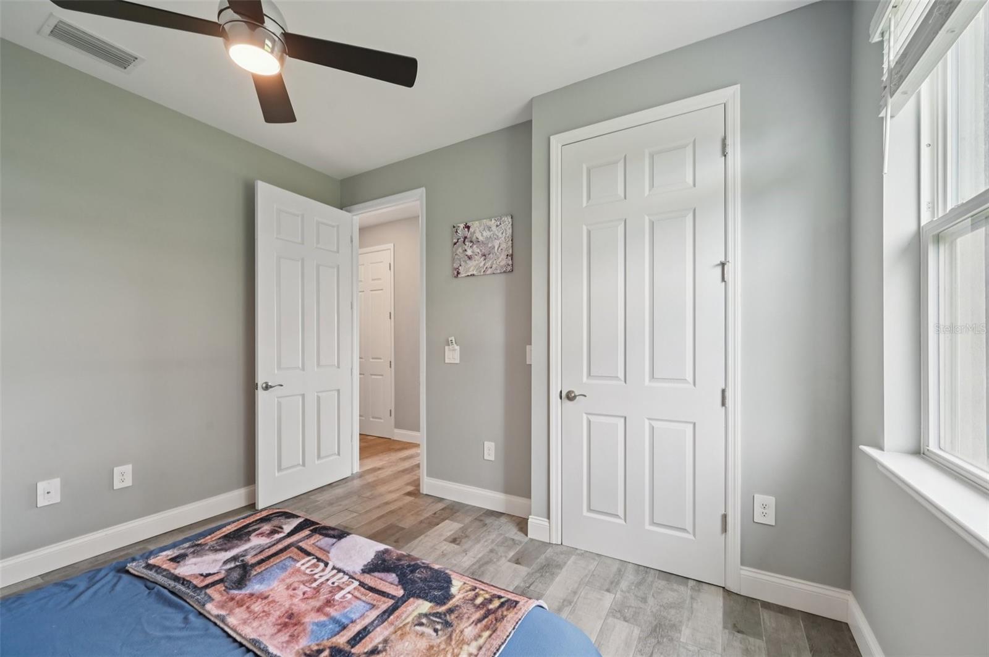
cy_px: 328
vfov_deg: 81.1
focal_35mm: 14
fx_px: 384
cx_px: 494
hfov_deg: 104.3
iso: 400
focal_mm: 14
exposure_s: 1/10
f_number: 8
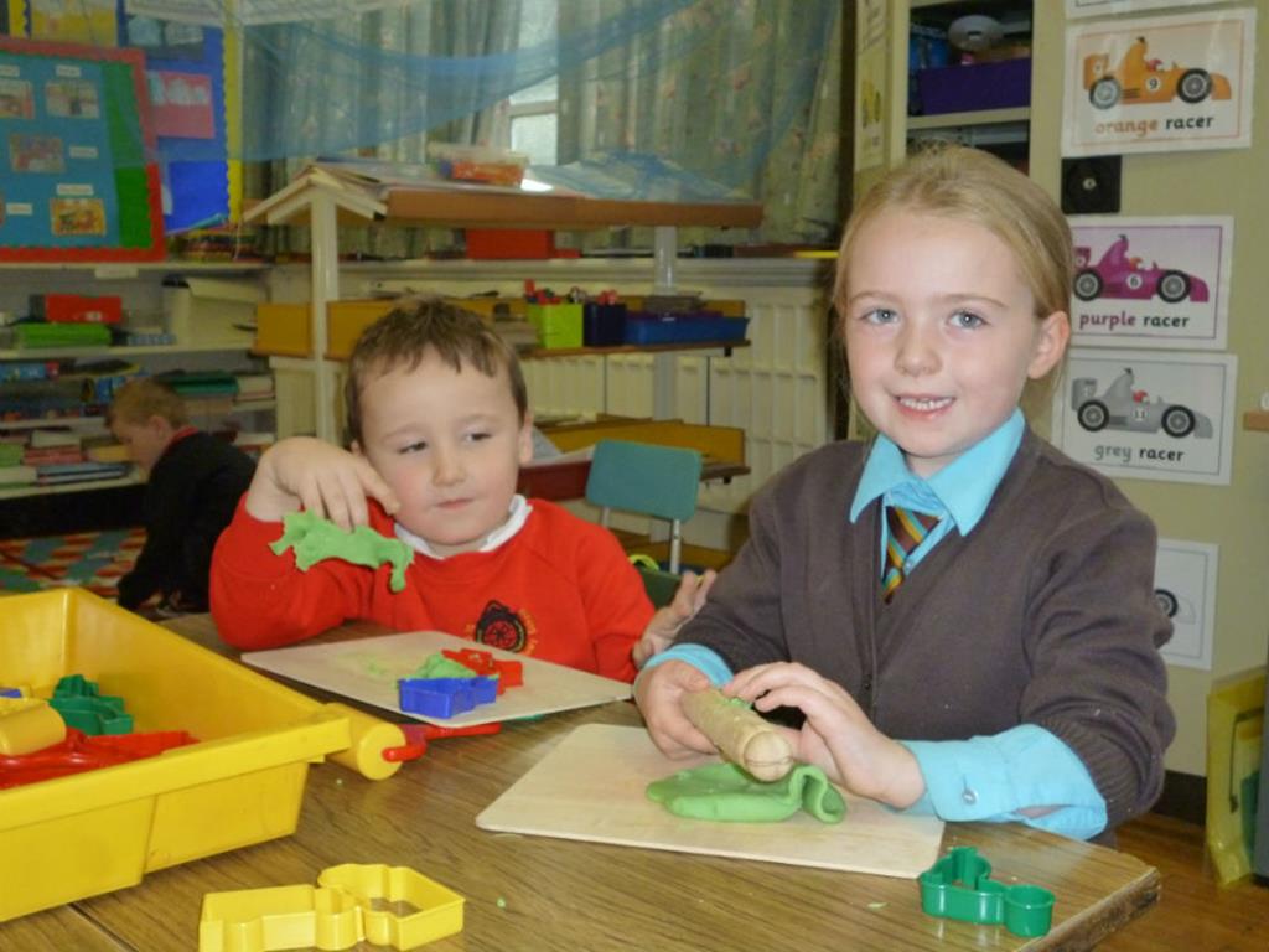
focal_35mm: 41
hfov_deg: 45.8
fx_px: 1503
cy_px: 476
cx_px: 634
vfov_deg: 35.1
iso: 400
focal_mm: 7.3
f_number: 3.7
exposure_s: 1/60
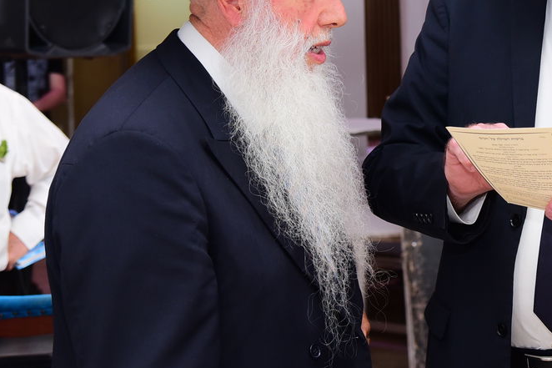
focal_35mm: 110
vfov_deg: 12.4
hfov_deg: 18.2
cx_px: 528
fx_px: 1686
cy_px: 55
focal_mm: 52
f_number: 4.5
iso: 1250
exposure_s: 1/160
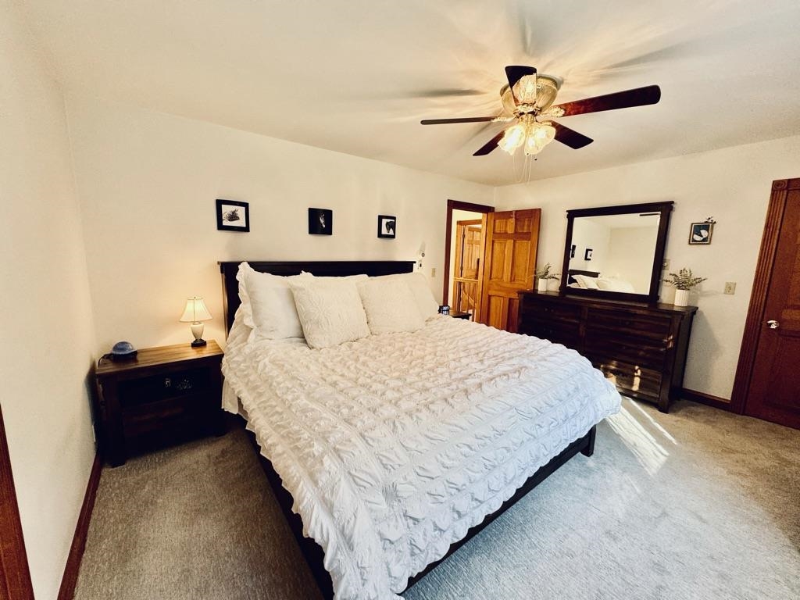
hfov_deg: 102.1
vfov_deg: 85.7
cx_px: 400
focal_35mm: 14
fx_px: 324
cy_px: 300
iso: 160
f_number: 2.2
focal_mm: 2.22
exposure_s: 1/60
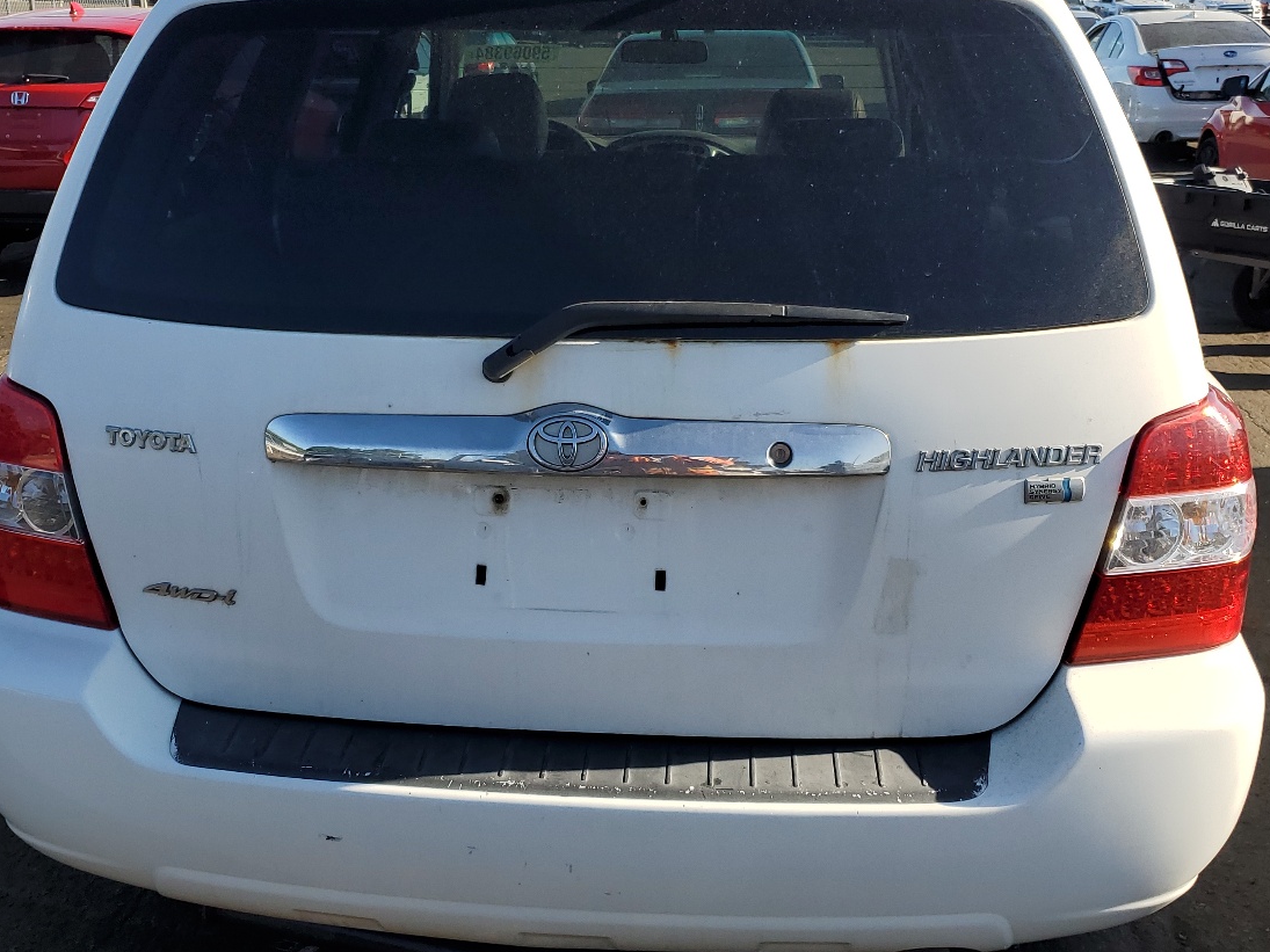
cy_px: 443
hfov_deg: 48.9
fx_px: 1394
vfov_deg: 37.7
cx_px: 589
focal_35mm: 38
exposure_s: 1/2000
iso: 50
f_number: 1.5
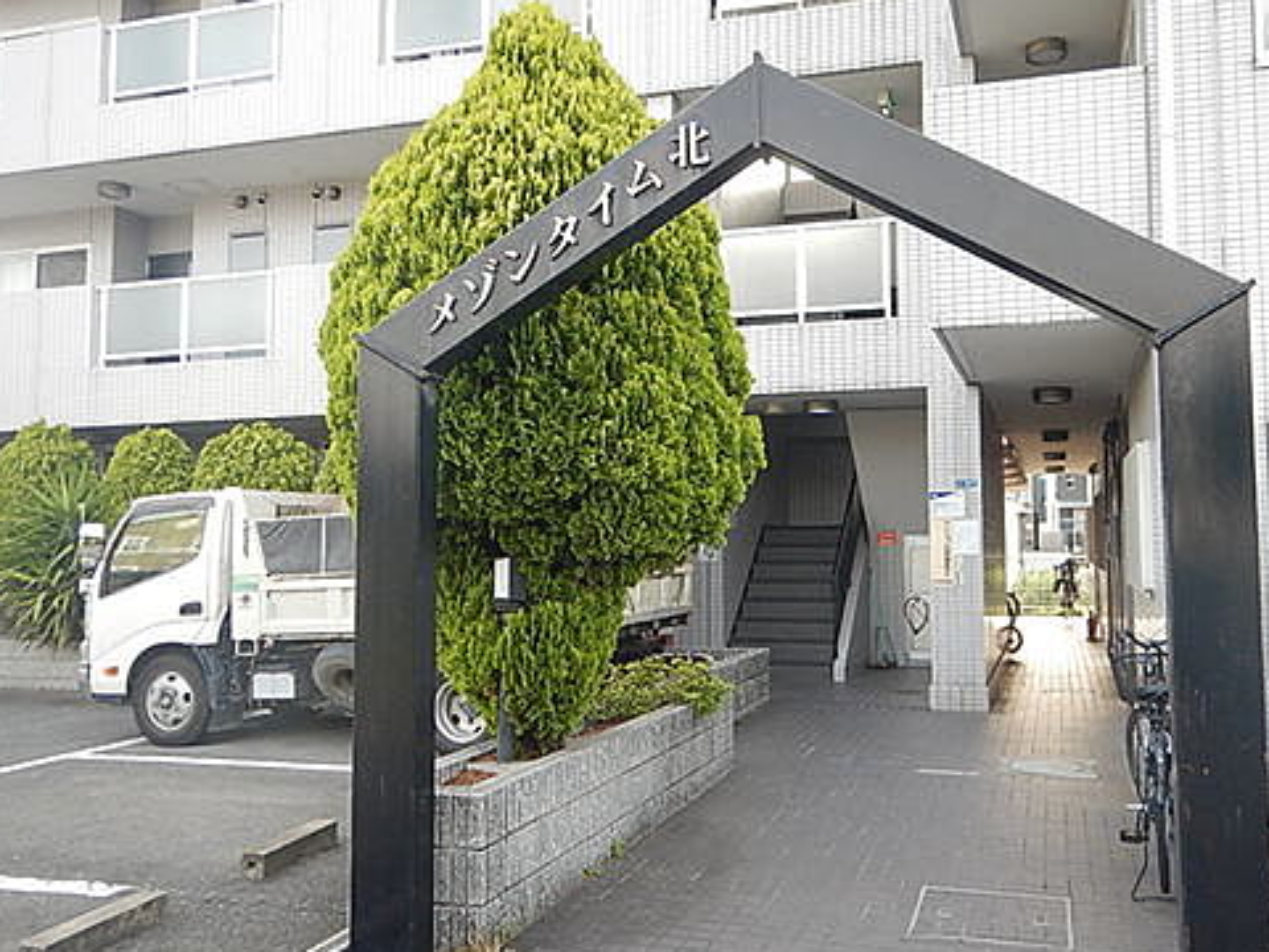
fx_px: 1100
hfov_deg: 59.6
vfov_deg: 46.8
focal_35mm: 30
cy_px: 460
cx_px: 740
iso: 160
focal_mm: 4.3
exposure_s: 1/250
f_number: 2.8
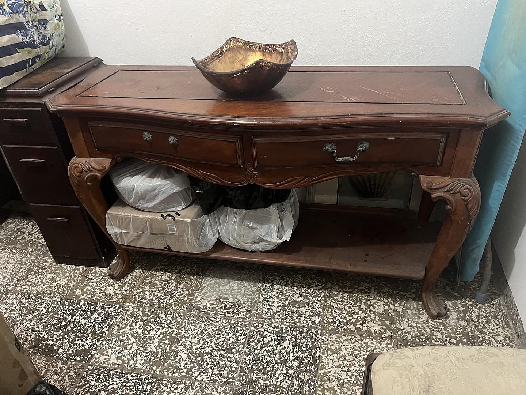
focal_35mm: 26
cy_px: 198
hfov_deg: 67.3
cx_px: 263
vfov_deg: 53.1
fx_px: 395
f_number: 1.6
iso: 640
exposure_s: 1/30
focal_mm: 5.1
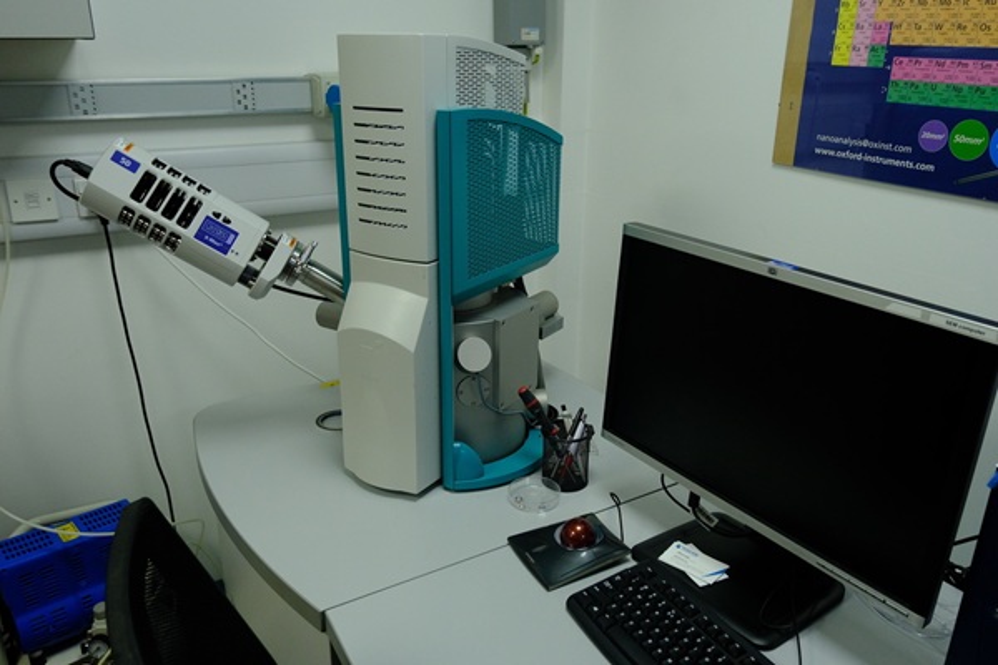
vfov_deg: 45.0
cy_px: 332
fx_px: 804
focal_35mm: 29
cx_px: 499
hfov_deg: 63.7
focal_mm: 19.2
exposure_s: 1/100
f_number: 4
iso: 1250
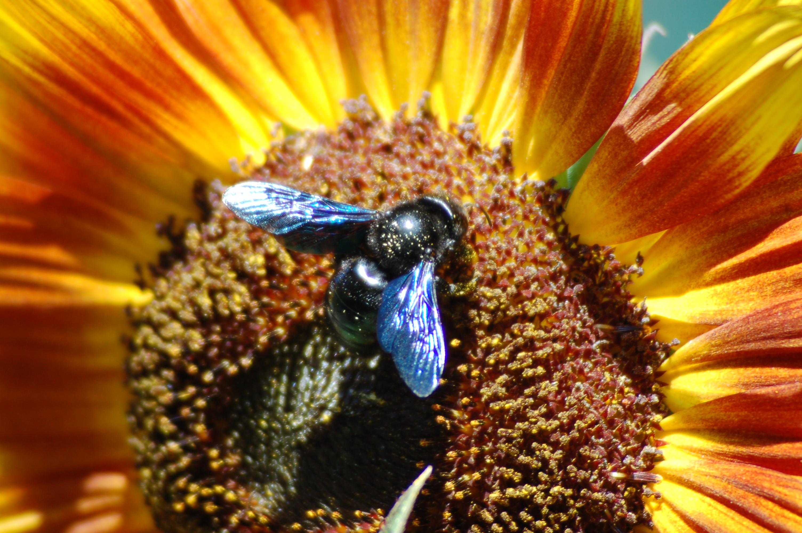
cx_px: 401
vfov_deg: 3.2
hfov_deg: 4.7
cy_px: 266
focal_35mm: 435
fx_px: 9682
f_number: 8
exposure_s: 1/125
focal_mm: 290
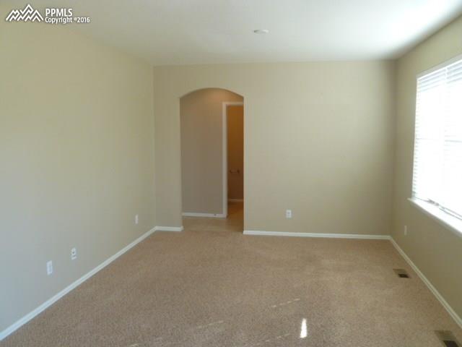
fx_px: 374
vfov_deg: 49.7
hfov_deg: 63.4
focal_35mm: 28
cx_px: 231
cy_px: 174
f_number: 3.3
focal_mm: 5
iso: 100
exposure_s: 1/30
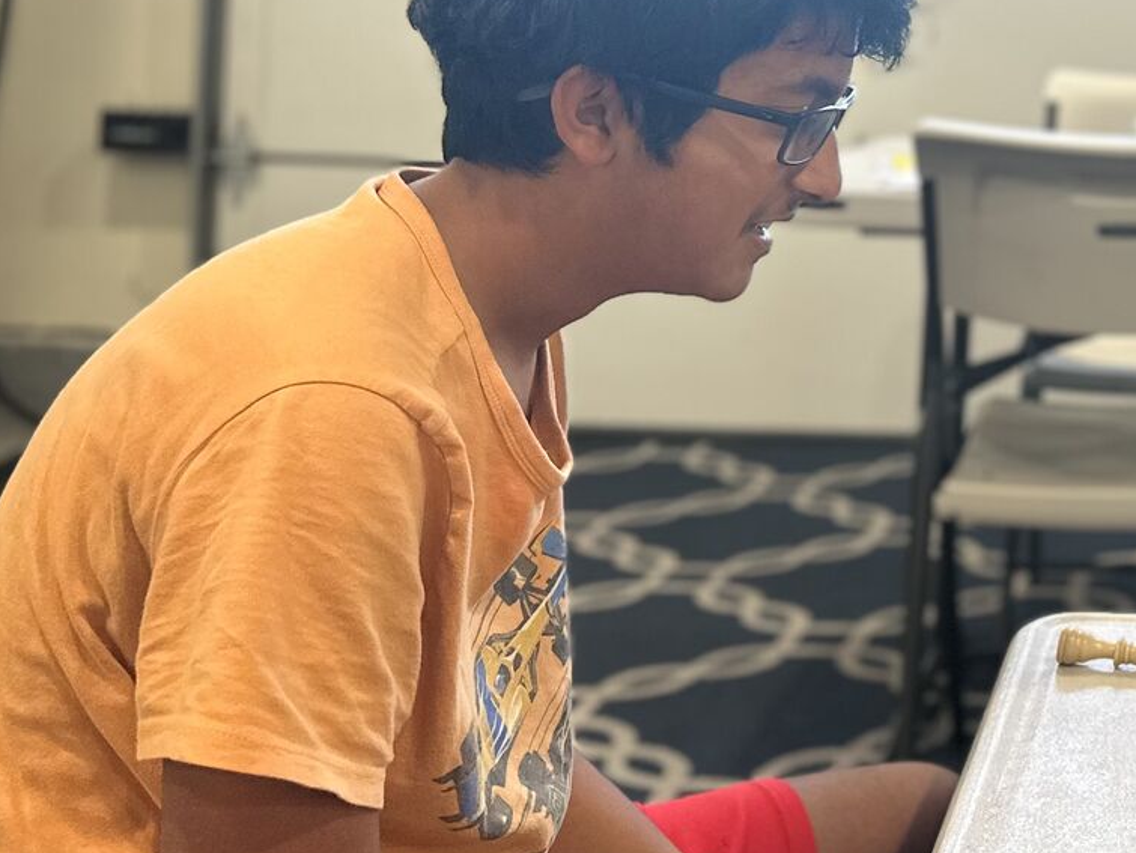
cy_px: -21
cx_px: 1416
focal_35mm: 61
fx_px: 2003
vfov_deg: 23.0
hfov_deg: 27.3
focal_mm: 6.86
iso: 125
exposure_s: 1/60
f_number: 1.78
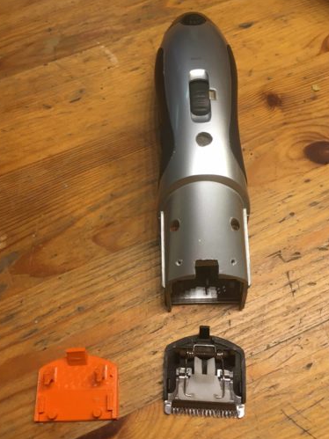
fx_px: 393
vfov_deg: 58.4
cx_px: 163
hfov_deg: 45.4
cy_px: 227
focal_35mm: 31
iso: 32
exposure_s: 1/33
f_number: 2.2
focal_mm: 4.15
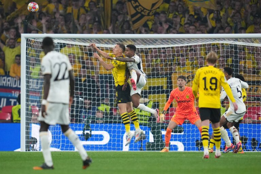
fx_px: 4350
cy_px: 87
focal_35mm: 600
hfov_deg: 3.4
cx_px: 130
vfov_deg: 2.3
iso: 2500
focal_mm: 400
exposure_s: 1/2000
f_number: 2.8
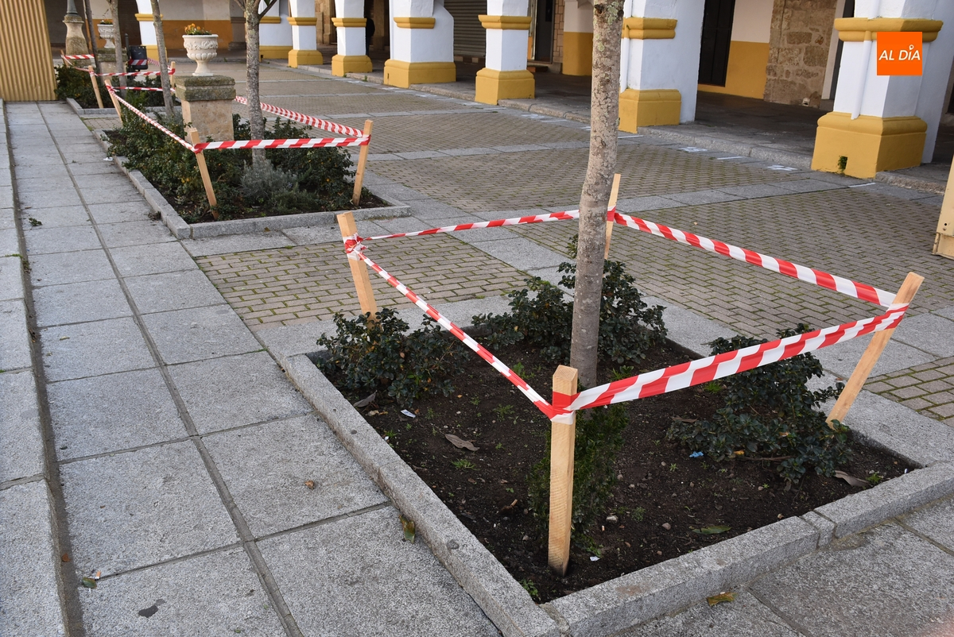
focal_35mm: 30
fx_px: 796
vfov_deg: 43.7
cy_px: 318
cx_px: 477
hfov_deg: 61.9
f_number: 7.1
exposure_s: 1/200
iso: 400
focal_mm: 20
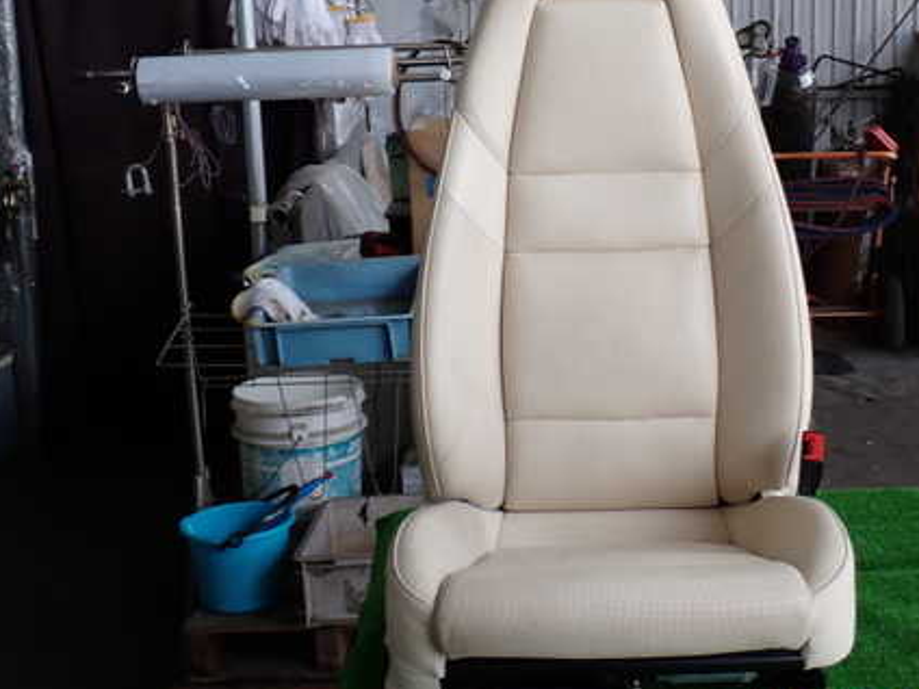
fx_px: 1540
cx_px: 598
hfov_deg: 33.0
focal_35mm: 58
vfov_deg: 25.2
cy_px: 256
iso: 100
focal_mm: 7.31
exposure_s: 1/100
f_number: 4
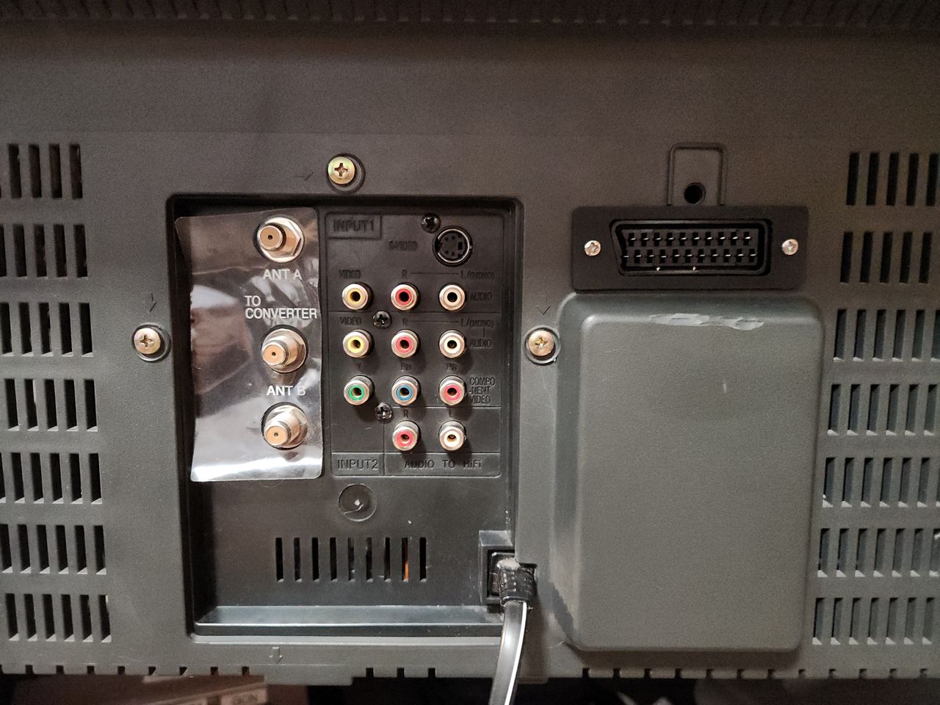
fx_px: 625
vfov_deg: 58.9
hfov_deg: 73.9
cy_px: 352
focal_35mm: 23
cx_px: 470
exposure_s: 1/24
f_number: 1.8
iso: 1250
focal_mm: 5.4
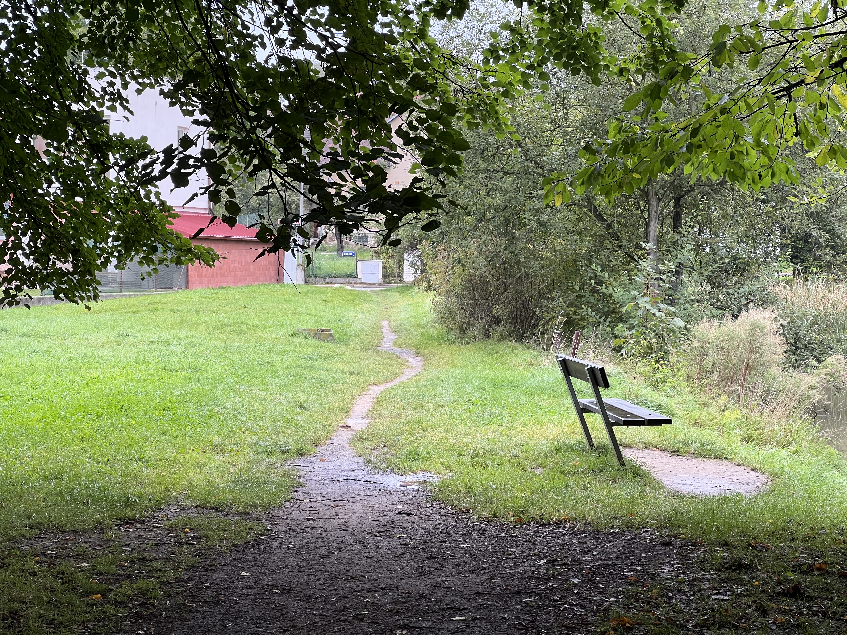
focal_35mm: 77
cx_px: 424
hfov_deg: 25.3
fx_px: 1884
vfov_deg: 19.1
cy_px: 318
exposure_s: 1/99
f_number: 2.8
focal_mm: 9
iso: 80
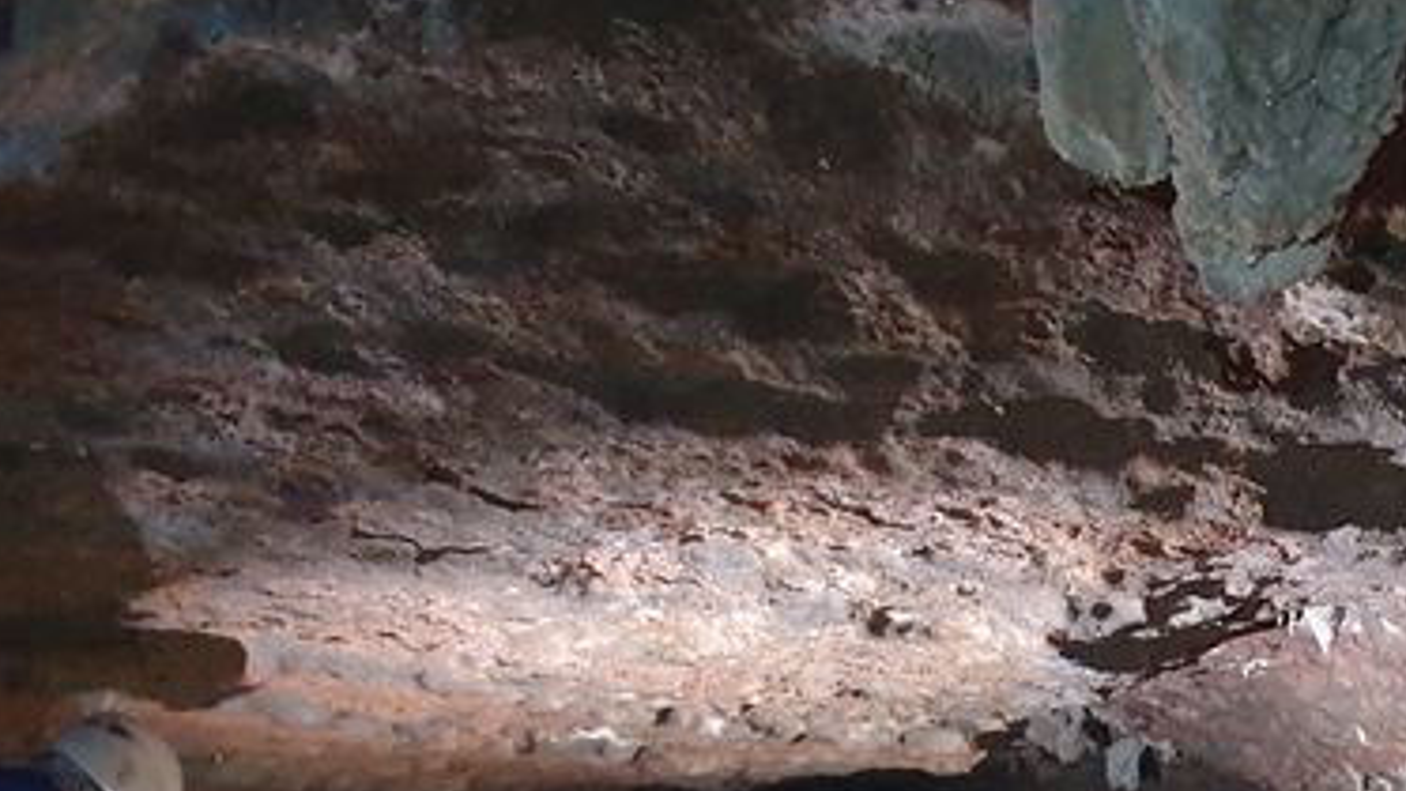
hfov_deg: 27.4
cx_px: 1101
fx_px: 2834
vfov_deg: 15.8
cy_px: 648
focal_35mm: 76
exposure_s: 1/10
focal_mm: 4.3
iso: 800
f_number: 1.5
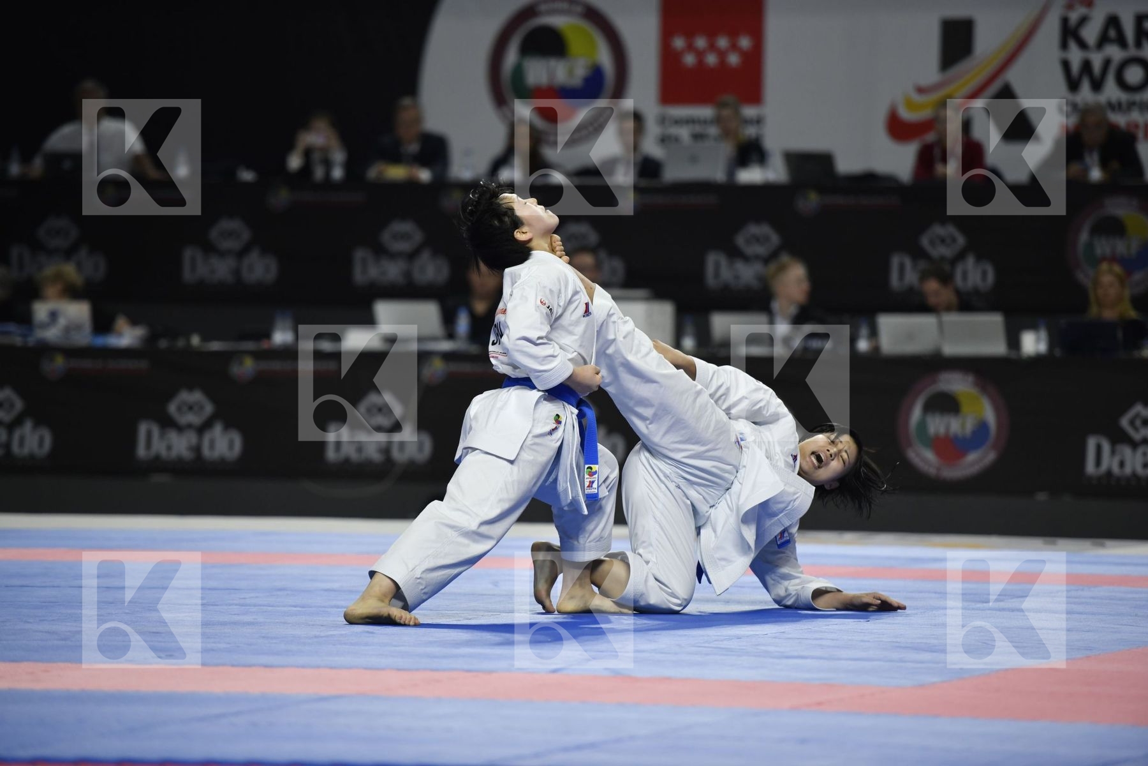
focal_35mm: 200
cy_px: 383
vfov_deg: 6.9
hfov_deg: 10.3
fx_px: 6377
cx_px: 574
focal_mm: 200
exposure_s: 1/800
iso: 800
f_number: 2.8
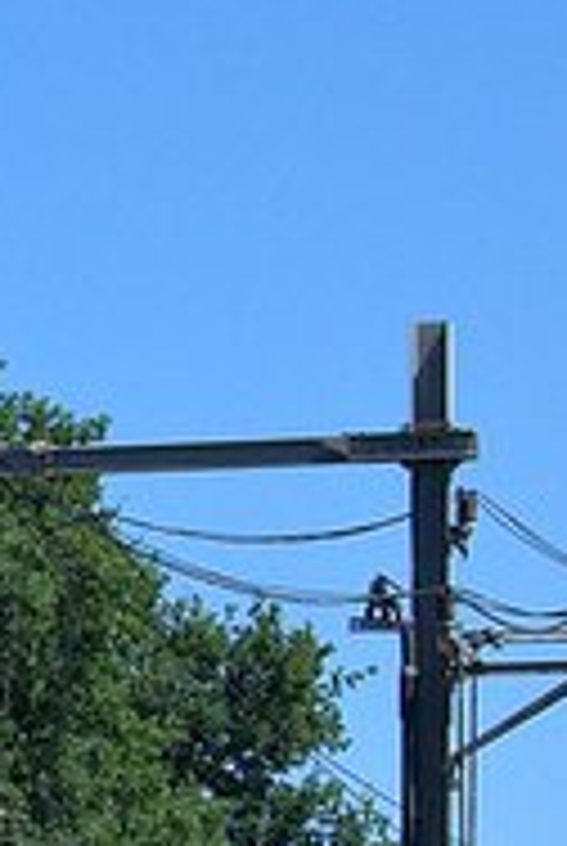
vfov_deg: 4.9
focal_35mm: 420
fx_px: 9885
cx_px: -1719
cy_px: 1170
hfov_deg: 3.2
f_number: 5.6
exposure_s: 1/1000
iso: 400
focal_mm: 44
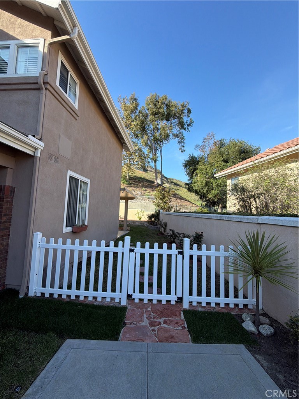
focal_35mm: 14
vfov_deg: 102.1
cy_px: 200
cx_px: 150
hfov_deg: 85.7
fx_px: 161
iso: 50
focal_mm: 2.22
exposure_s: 1/502
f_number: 2.2
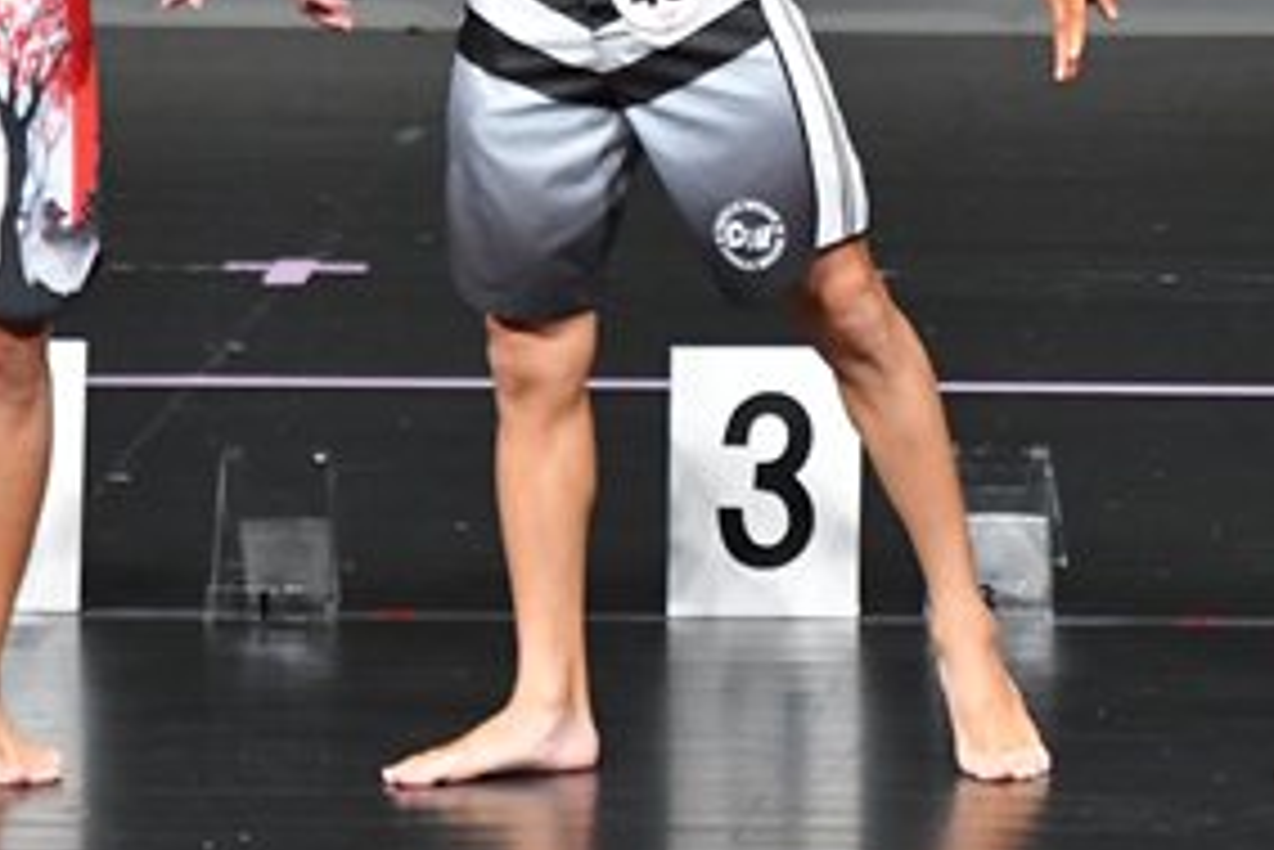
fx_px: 24713
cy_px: 54
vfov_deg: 2.0
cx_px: 1510
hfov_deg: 2.9
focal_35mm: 698
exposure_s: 1/400
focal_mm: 170
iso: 4000
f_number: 5.6
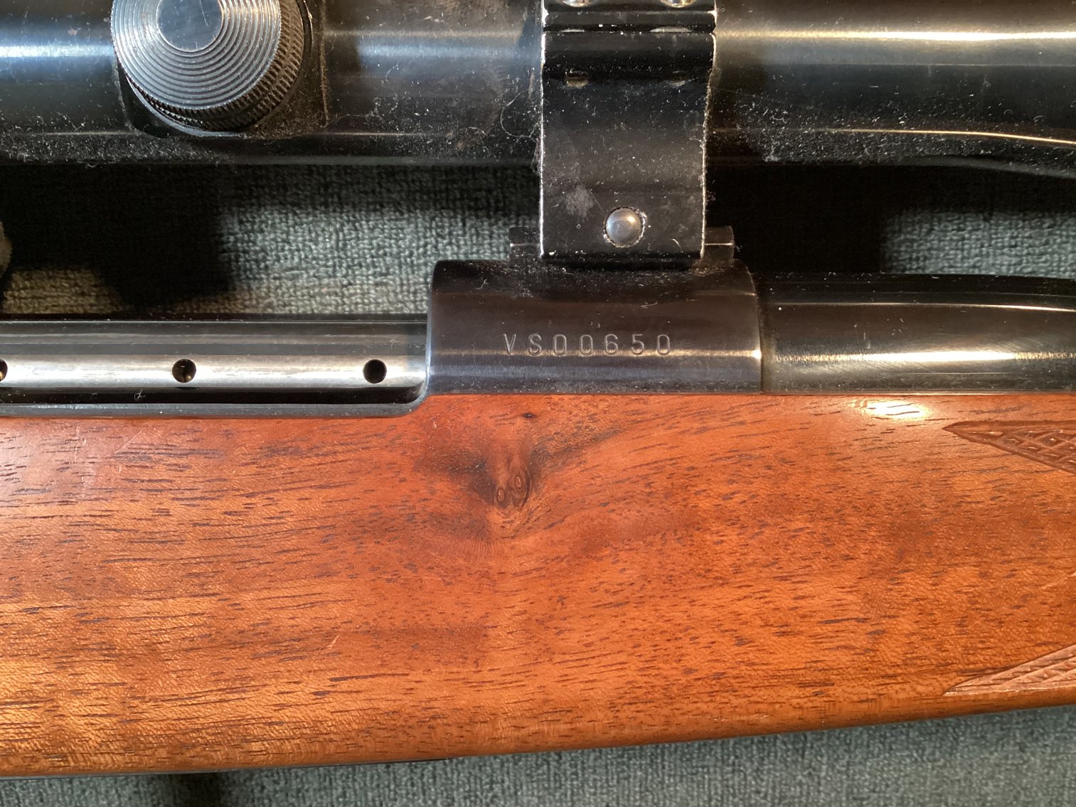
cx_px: 538
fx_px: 964
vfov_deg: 45.4
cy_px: 404
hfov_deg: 58.3
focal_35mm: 31
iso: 400
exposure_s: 1/40
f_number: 2.4
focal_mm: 3.3
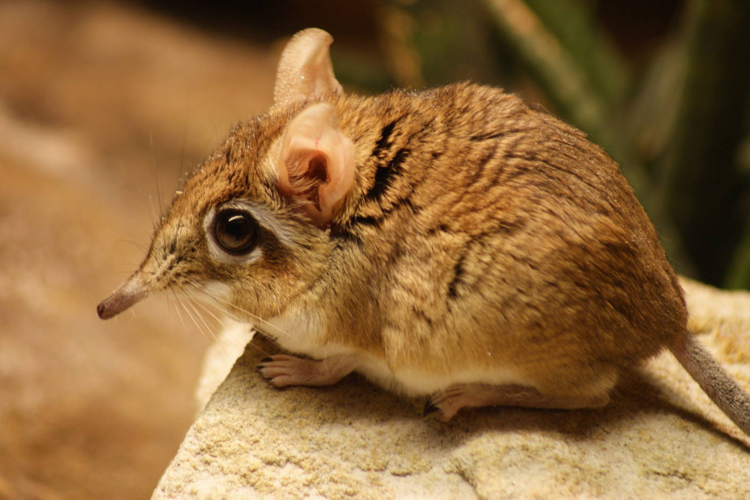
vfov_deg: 4.4
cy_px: 250
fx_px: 6559
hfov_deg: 6.5
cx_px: 375
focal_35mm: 315
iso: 400
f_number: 5.6
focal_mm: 210
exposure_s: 1/25
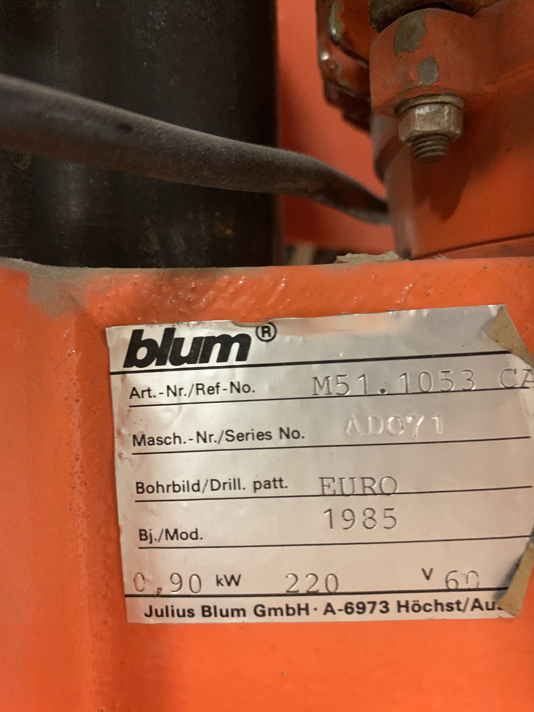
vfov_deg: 67.3
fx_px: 535
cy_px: 356
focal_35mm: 26
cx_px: 267
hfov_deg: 53.1
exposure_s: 1/30
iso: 500
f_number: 1.8
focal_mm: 4.25
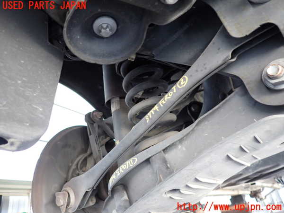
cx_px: 142
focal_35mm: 25
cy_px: 106
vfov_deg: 54.9
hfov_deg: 69.4
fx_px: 205
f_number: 2
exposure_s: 1/30
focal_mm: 4.5
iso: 320
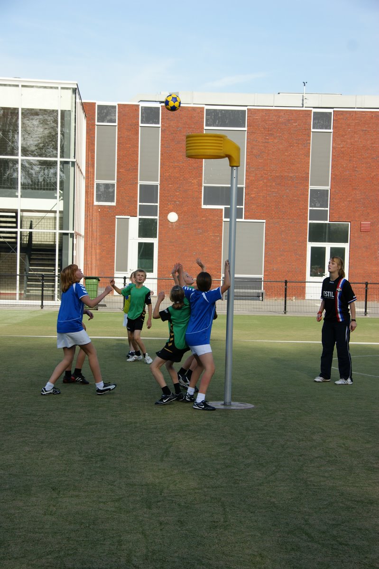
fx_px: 1067
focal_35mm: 68
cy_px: 284
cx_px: 190
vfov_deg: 29.9
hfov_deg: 20.1
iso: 200
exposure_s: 1/400
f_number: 7.1
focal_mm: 45
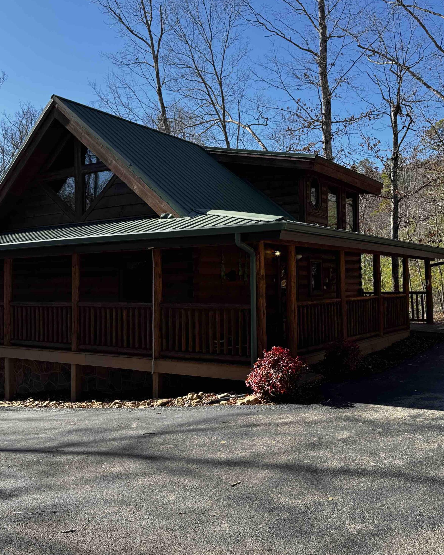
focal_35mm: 32
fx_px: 526
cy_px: 273
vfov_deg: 55.7
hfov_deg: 45.7
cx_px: 242
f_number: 1.78
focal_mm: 6.76
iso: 80
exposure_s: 1/1456
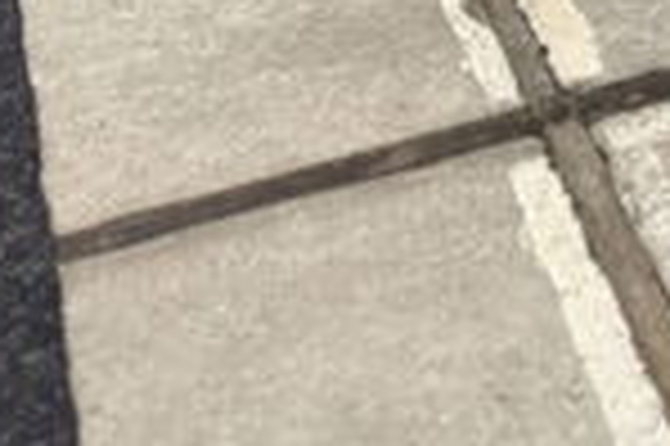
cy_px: -815
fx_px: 2398
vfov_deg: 9.0
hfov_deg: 14.0
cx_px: 1232
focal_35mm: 129
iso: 400
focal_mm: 6.76
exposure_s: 1/50
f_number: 1.78
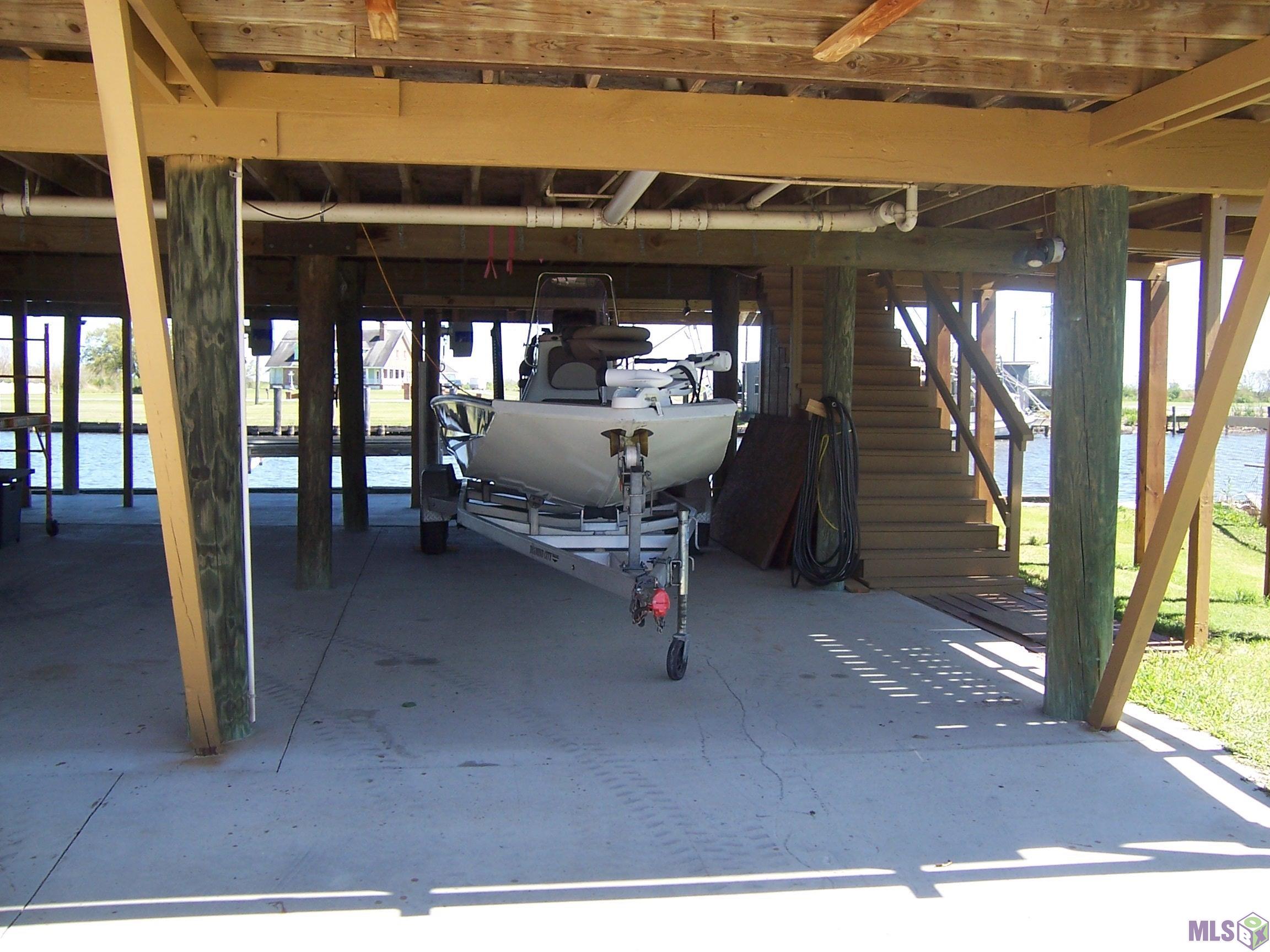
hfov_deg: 55.4
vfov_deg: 42.9
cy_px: 476
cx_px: 635
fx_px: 1211
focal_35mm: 33
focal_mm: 5.5
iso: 80
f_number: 3.4
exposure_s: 1/250
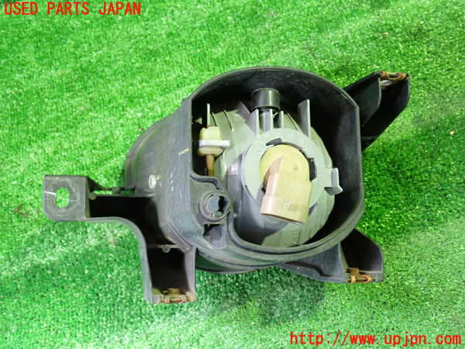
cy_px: 174
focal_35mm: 32
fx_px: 430
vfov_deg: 44.2
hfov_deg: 56.8
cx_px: 232
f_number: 2.4
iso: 800
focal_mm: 5.79
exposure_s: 1/25
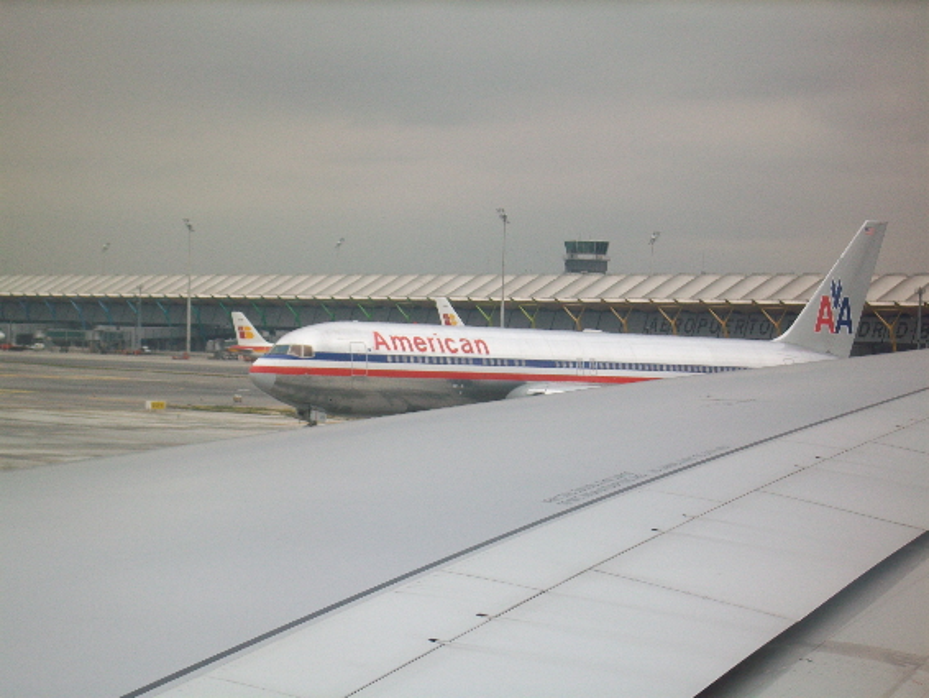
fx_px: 2577
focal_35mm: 96
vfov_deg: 15.4
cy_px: 349
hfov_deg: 20.4
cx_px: 464
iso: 64
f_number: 5.1
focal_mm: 17.1
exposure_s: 1/250
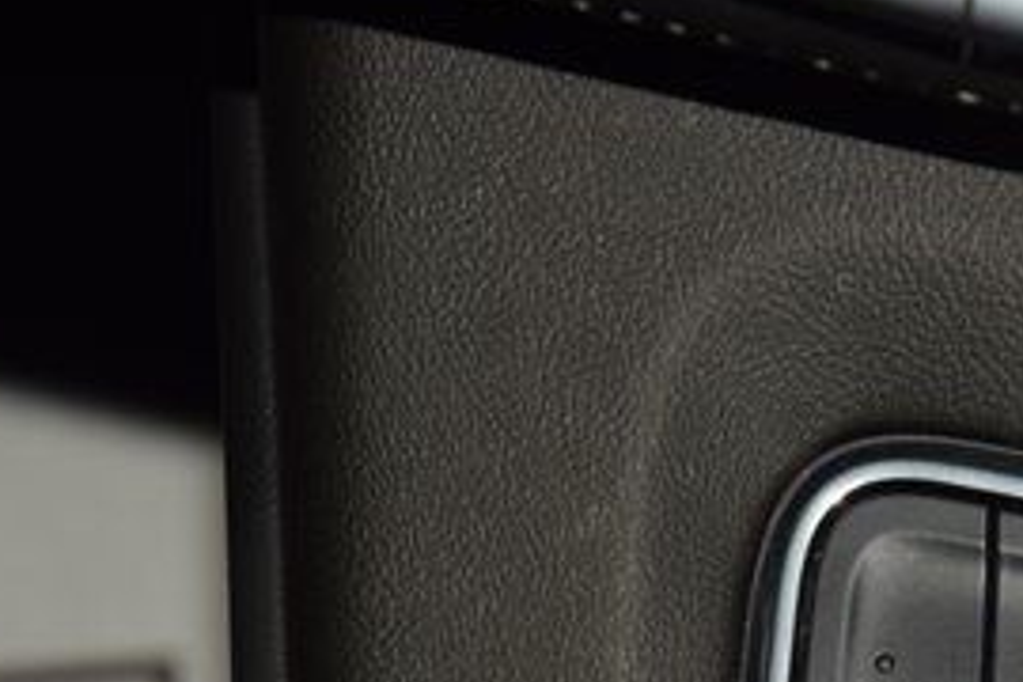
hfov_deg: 8.2
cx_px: 1095
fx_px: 7075
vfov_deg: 5.5
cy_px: 763
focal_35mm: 249
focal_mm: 70
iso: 100
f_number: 8
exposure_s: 1/125
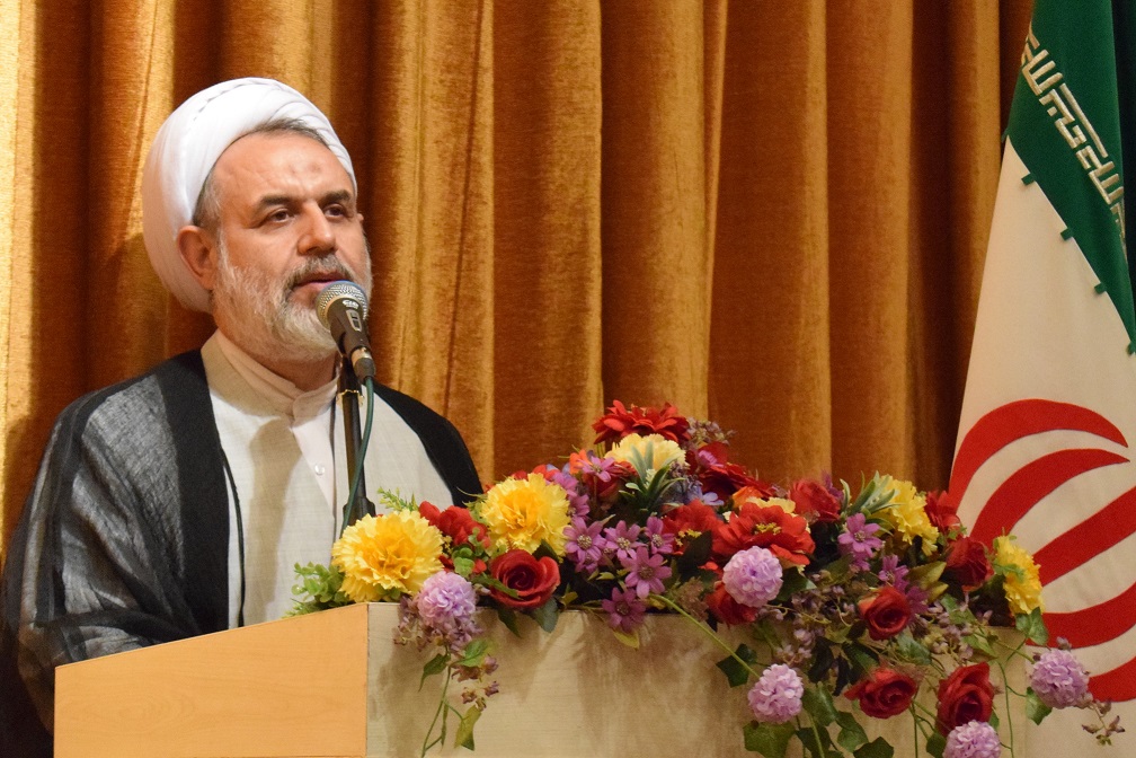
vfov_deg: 16.6
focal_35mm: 82
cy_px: 379
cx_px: 568
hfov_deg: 24.6
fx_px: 2603
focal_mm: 55
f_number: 5.6
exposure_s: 1/50
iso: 6400
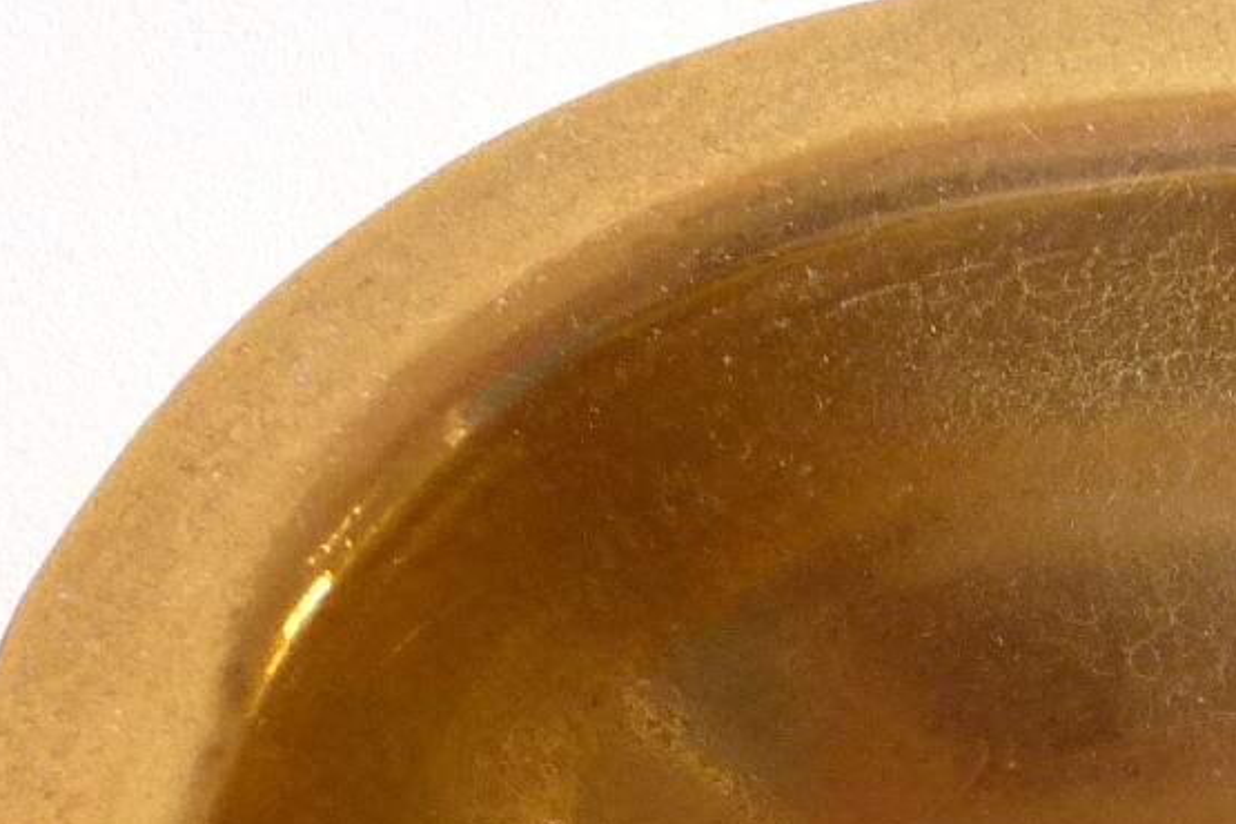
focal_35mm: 96
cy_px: 1494
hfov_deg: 18.9
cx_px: 1808
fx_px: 3296
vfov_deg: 12.9
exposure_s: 1/30
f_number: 2.8
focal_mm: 4.5
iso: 200
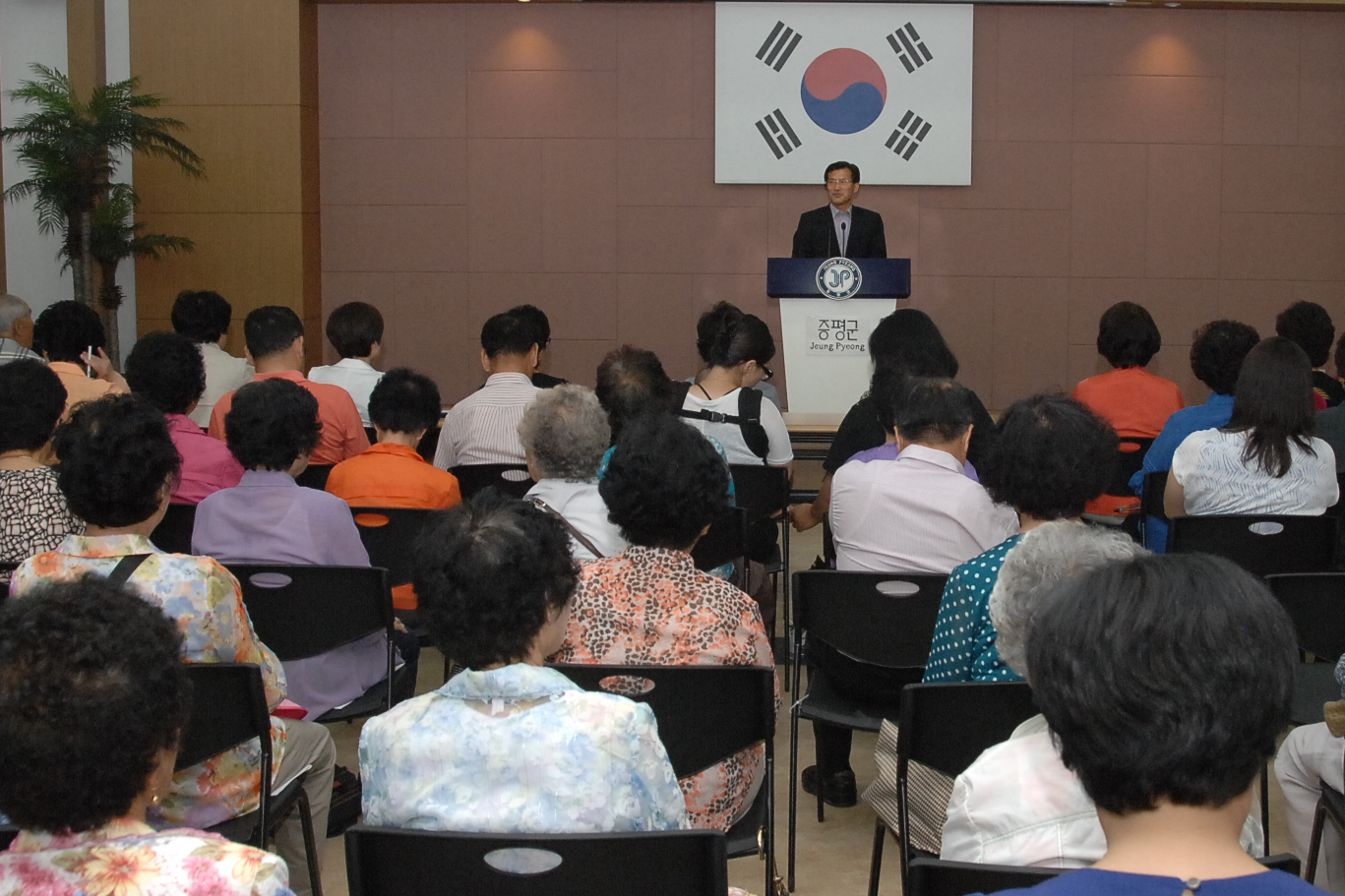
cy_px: 413
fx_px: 1756
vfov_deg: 28.6
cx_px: 837
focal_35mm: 47
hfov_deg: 41.6
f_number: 6.7
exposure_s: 1/60
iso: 800
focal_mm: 20
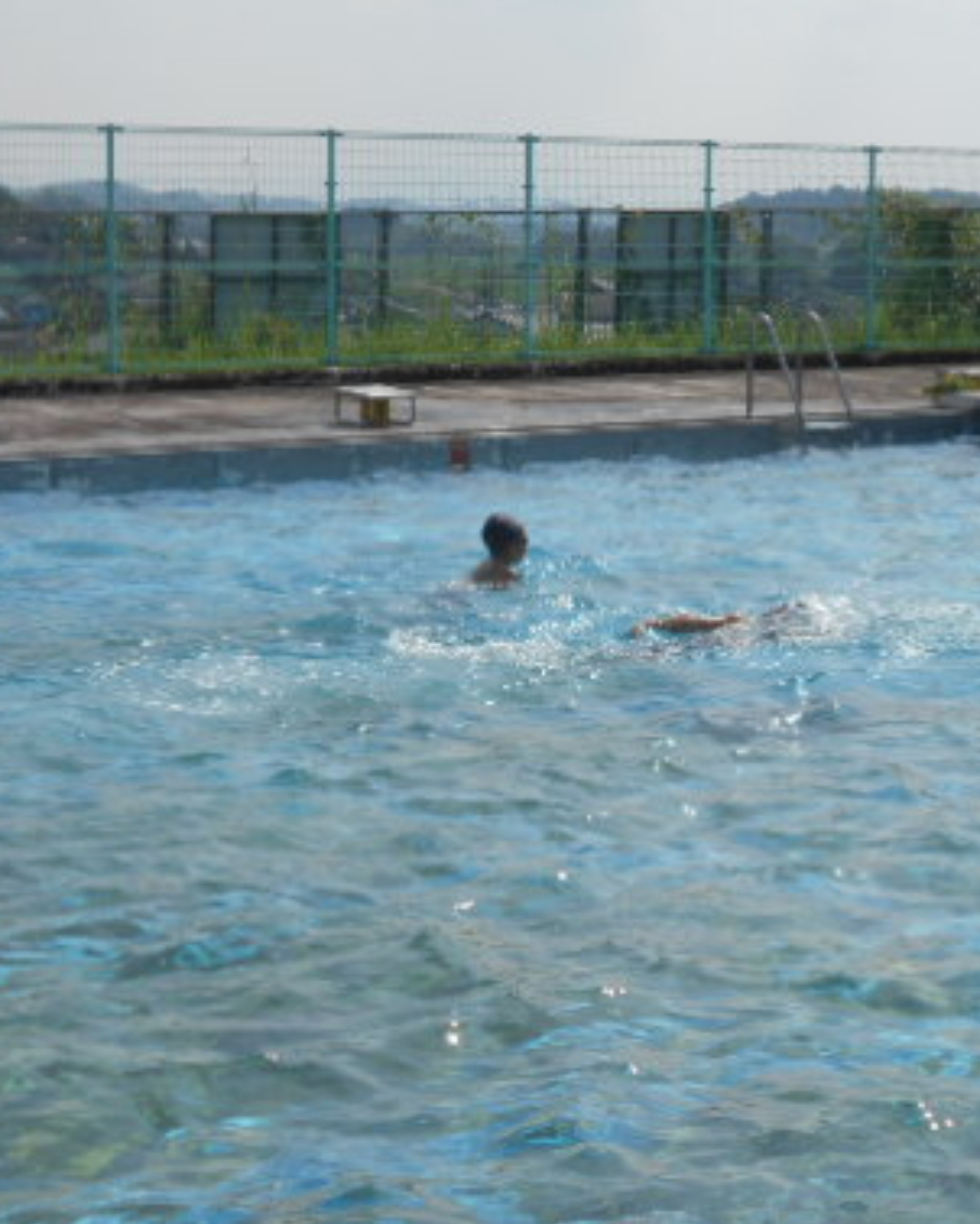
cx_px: 581
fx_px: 3478
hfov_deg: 16.0
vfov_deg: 19.9
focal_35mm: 96
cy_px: 685
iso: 80
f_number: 4.9
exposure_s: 1/1250
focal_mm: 10
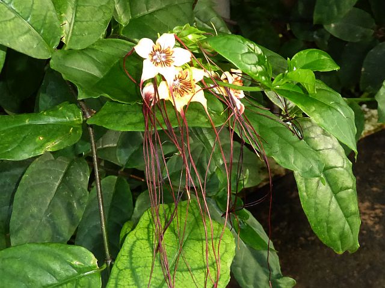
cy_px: 144
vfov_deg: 27.5
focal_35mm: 53
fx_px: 589
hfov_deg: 36.2
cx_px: 192
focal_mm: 9
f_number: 4.1
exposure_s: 1/60
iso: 800
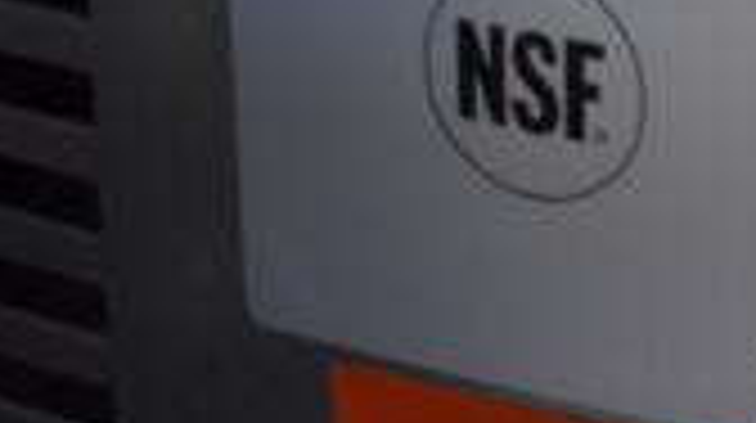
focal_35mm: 103
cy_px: -400
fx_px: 2062
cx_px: 1040
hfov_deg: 18.9
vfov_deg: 10.8
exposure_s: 1/60
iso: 900
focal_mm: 18
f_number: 4
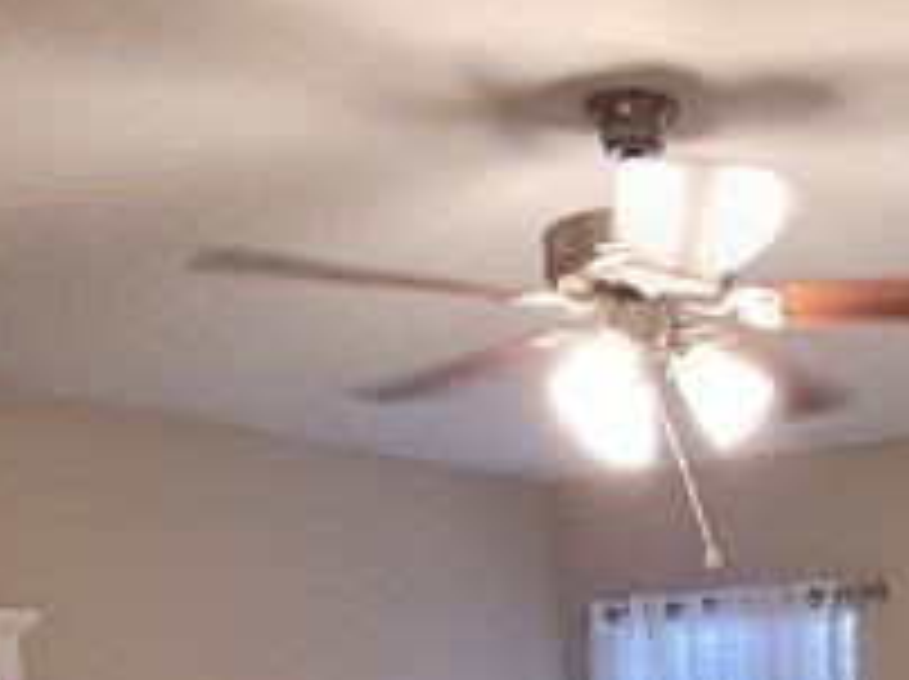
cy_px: 1216
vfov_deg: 17.9
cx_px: 882
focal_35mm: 66
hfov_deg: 27.9
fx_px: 1731
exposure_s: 1/60
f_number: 2.2
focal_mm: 1.74
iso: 320
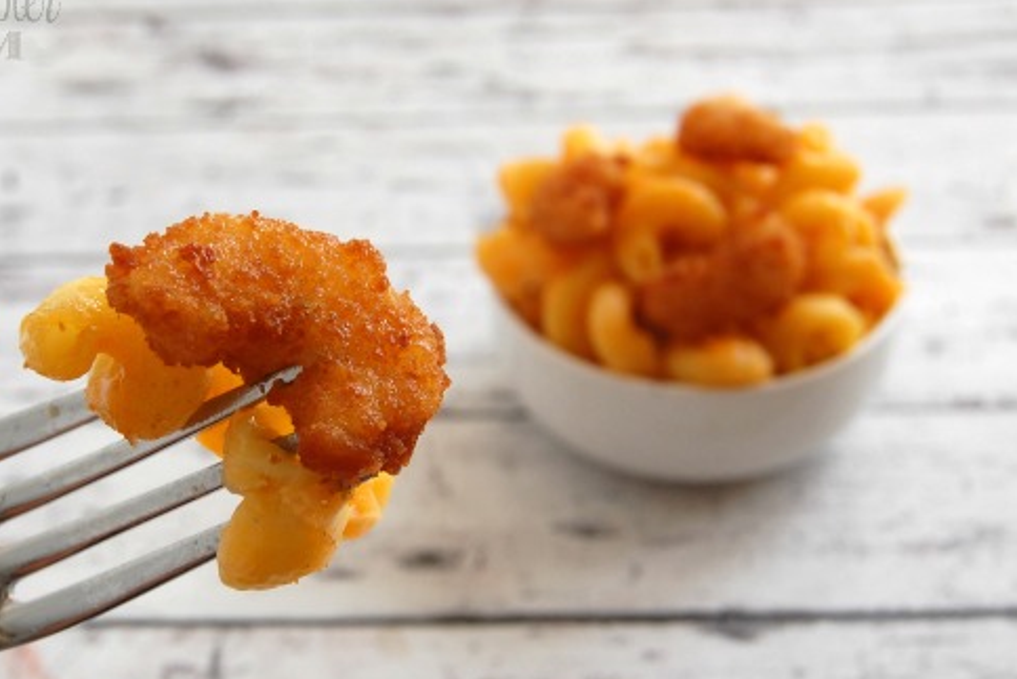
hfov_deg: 38.1
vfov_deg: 26.0
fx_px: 1469
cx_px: 458
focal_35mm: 52
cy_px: 348
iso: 200
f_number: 7.1
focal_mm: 28
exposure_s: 1/50
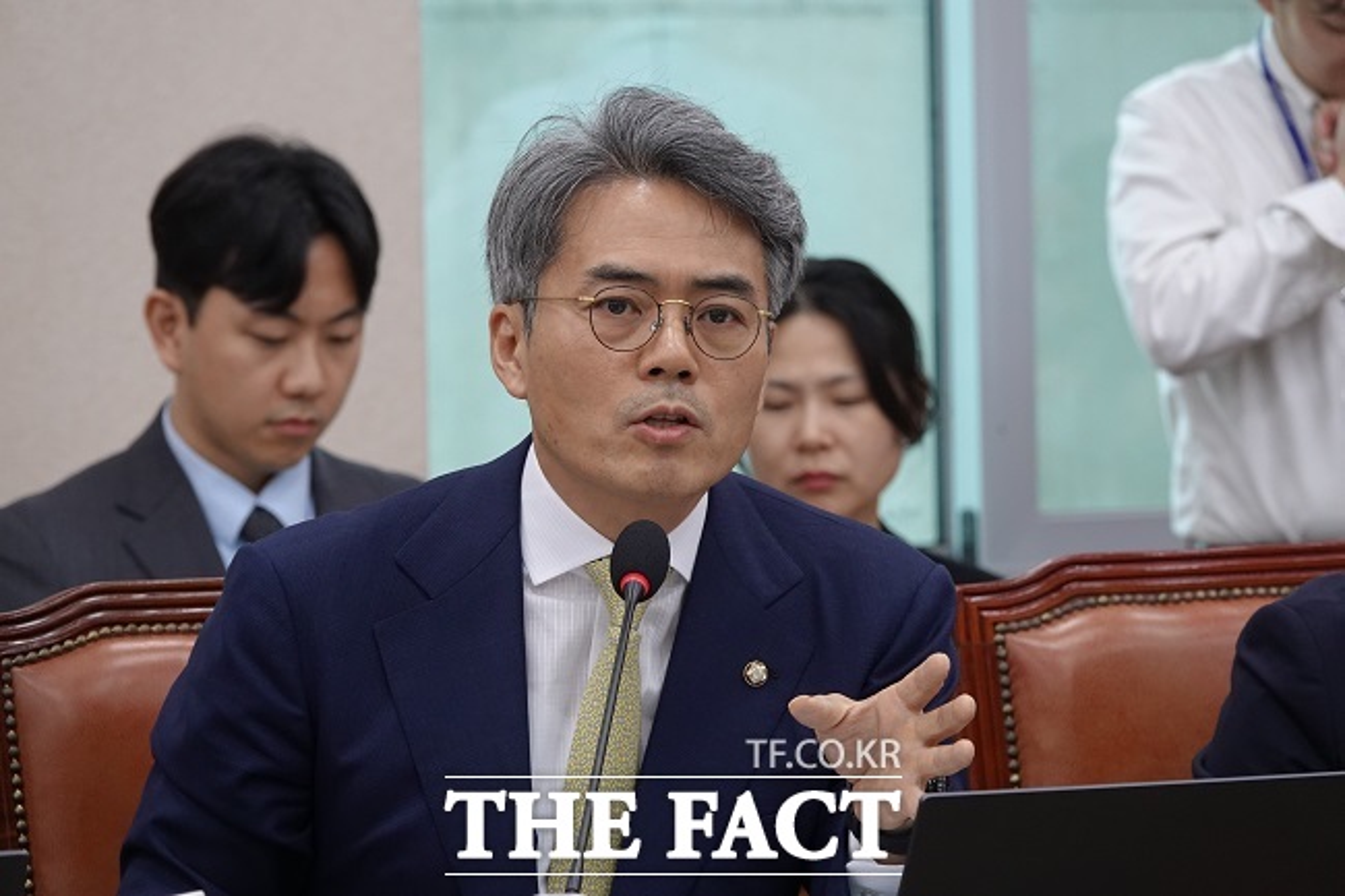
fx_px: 9225
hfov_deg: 8.3
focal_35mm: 247
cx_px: 672
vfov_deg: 5.6
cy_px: 448
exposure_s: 1/80
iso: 800
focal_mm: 90.45
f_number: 4
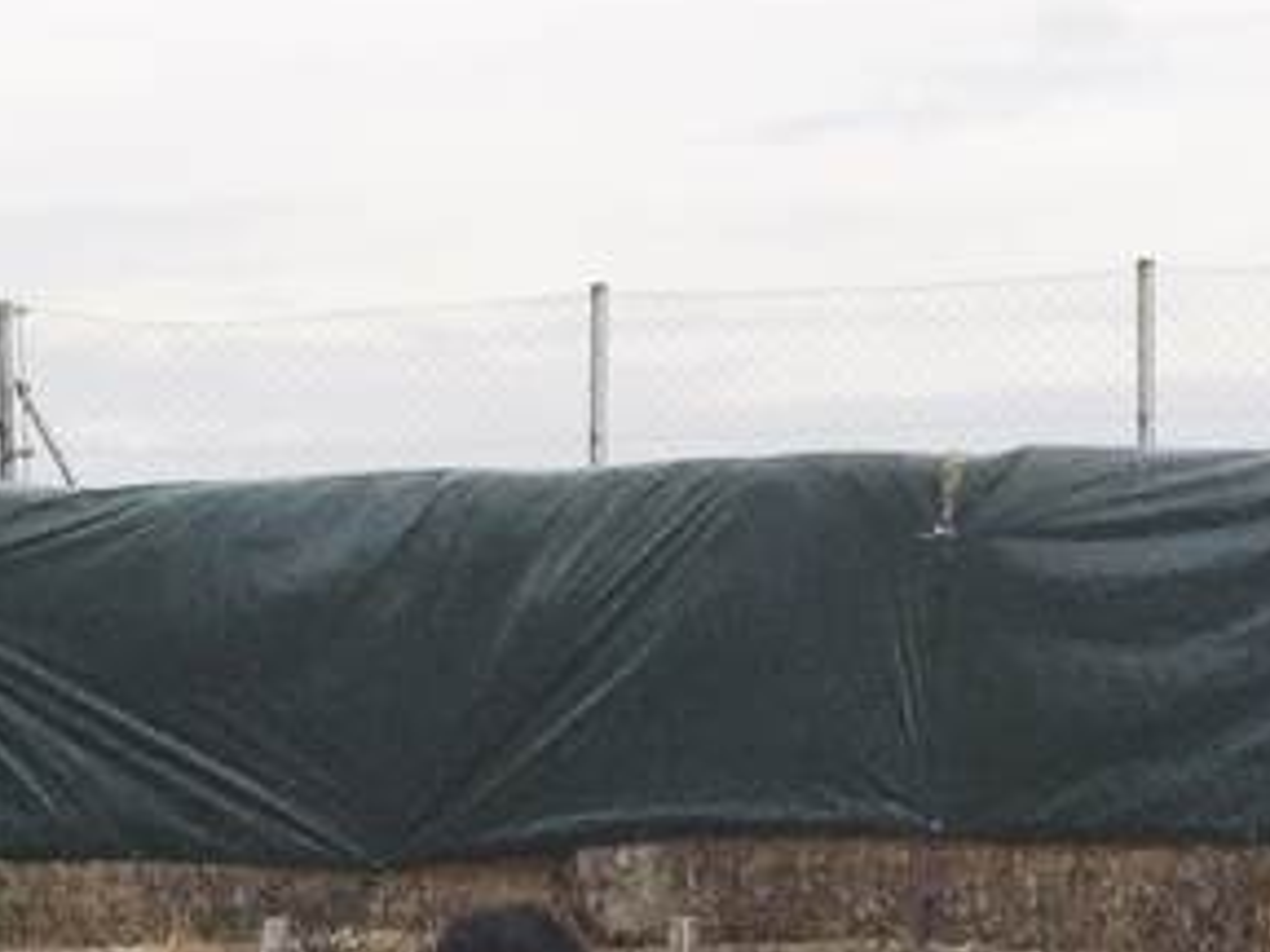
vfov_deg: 11.3
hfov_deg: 15.1
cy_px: 1027
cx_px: 1177
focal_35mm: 129
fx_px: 4733
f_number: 2.2
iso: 32
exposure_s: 1/746
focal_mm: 4.15
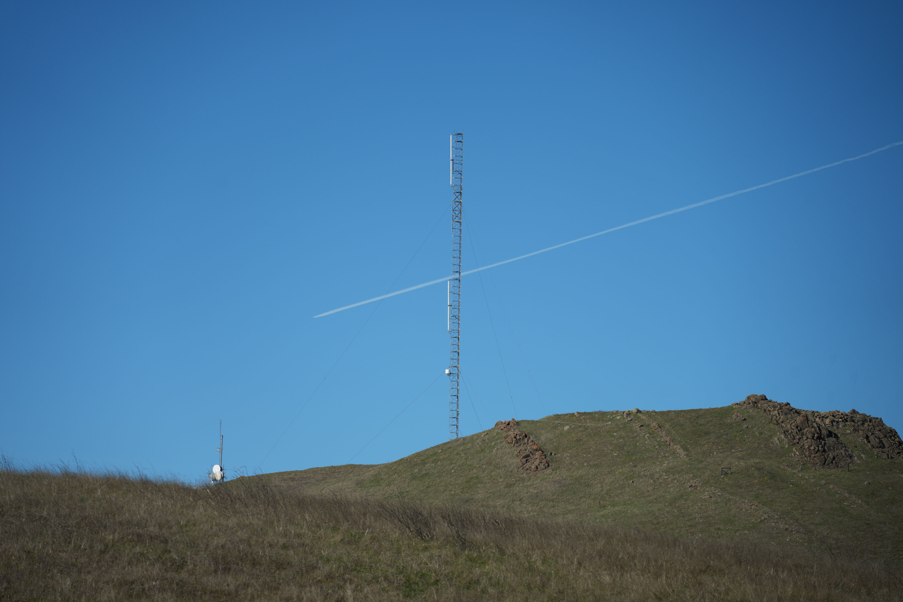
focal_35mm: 178
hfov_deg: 11.5
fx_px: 4464
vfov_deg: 7.7
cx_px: 452
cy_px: 301
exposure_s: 1/1000
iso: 160
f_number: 7.1
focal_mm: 178
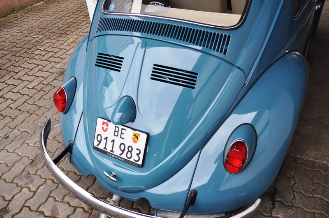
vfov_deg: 43.5
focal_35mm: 30
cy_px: 109
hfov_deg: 62.0
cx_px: 164
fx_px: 274
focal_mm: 20
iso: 200
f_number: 6.3
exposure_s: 1/160
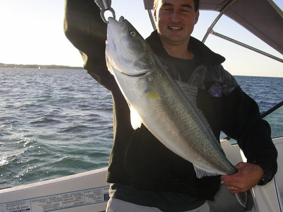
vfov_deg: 32.2
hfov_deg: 42.0
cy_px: 116
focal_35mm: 45
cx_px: 159
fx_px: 368
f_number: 4.1
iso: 50
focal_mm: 5.8
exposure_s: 1/320
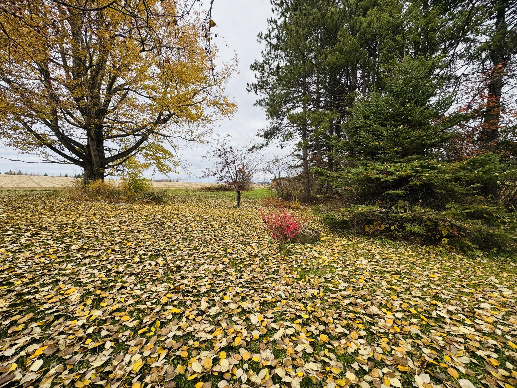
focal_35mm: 14
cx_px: 258
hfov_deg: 102.1
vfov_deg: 85.7
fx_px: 209
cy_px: 194
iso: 40
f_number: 2.2
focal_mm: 2.22
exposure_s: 1/349
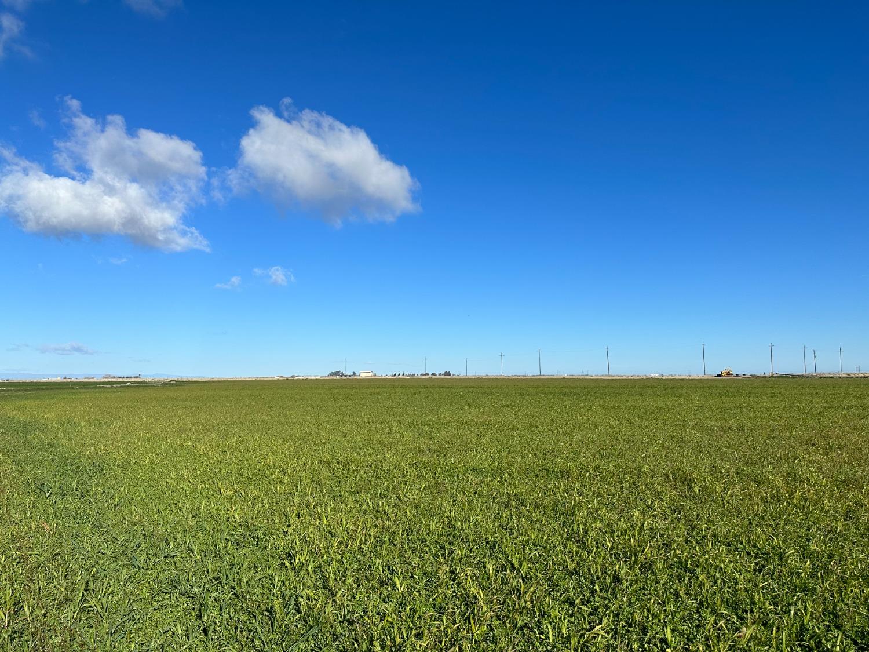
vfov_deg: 56.8
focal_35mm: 24
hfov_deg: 71.6
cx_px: 434
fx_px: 602
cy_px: 326
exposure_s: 1/7042
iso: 80
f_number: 1.78
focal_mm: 6.86
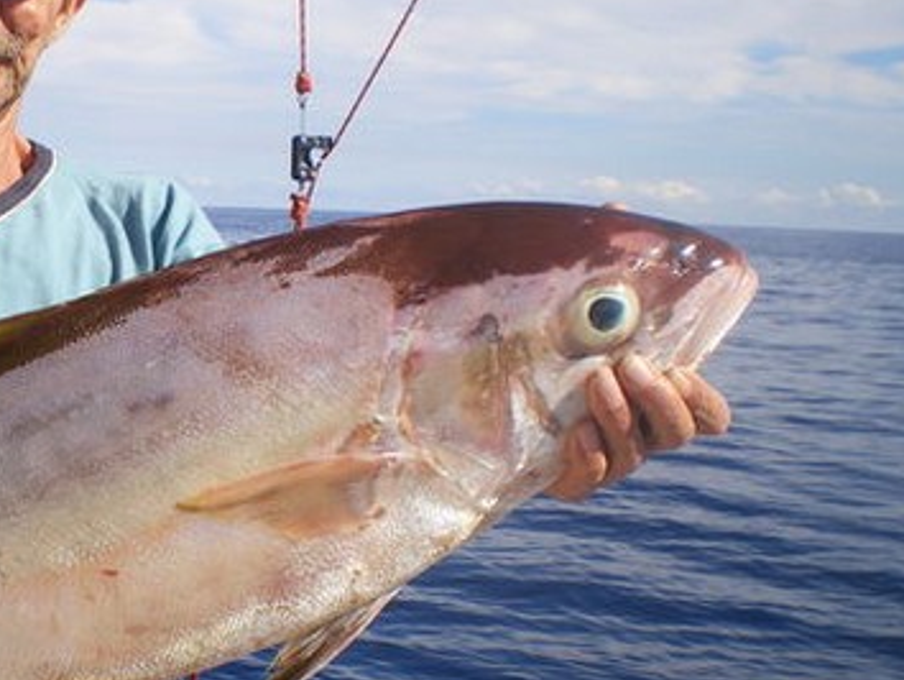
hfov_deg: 29.2
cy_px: 330
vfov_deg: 23.0
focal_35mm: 64
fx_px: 1672
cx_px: 123
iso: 50
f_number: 4.6
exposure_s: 1/500
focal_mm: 6.3
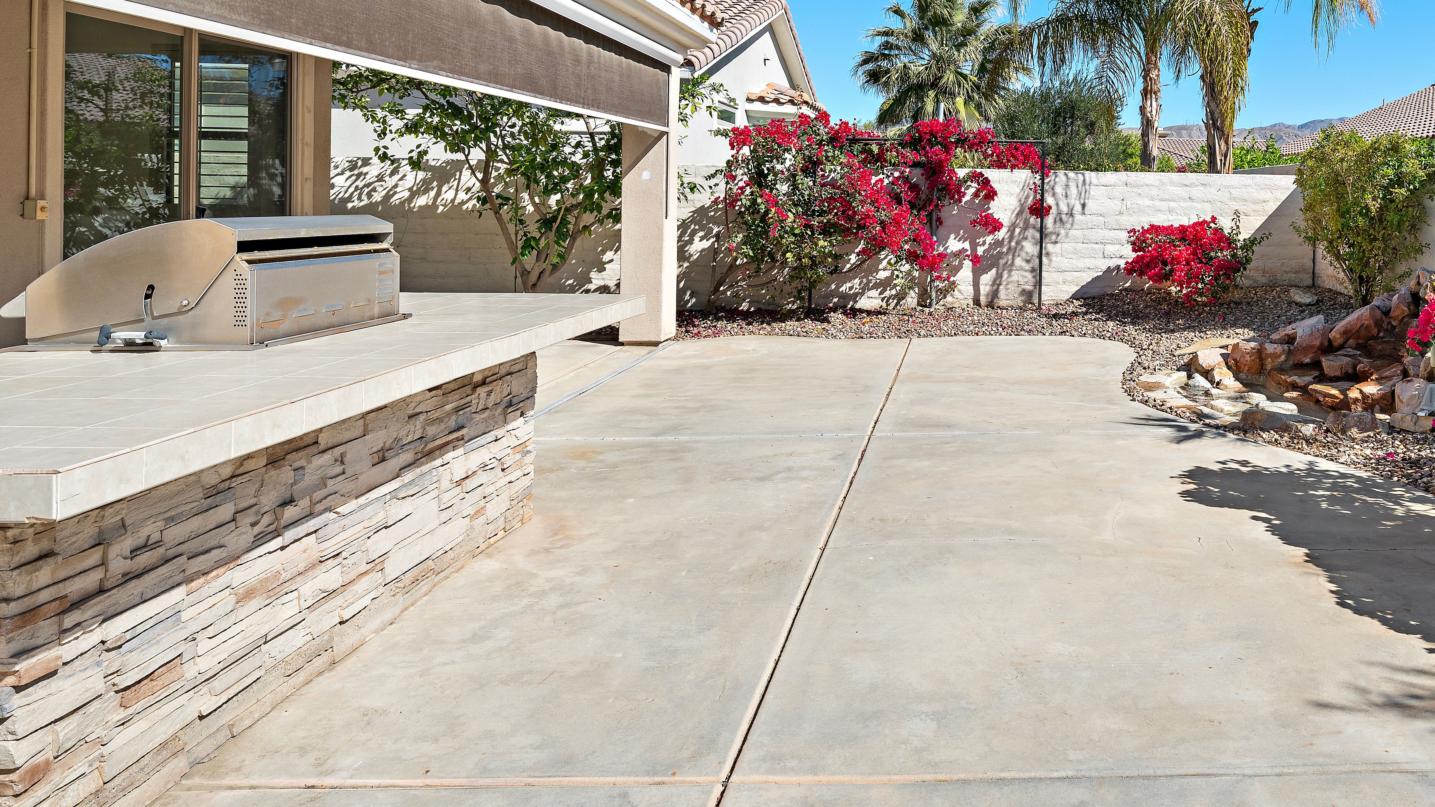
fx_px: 913
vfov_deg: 45.9
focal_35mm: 24
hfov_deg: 73.3
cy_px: 194
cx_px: 991
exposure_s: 1/1000
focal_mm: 16
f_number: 8
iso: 320
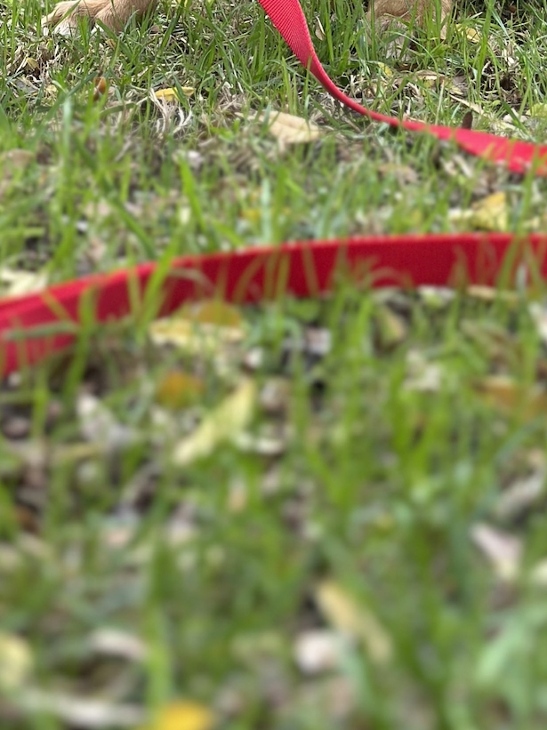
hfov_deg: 12.6
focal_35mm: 117
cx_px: 121
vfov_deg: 16.2
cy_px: -152
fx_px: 2467
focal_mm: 6.86
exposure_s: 1/359
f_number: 1.78
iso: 80
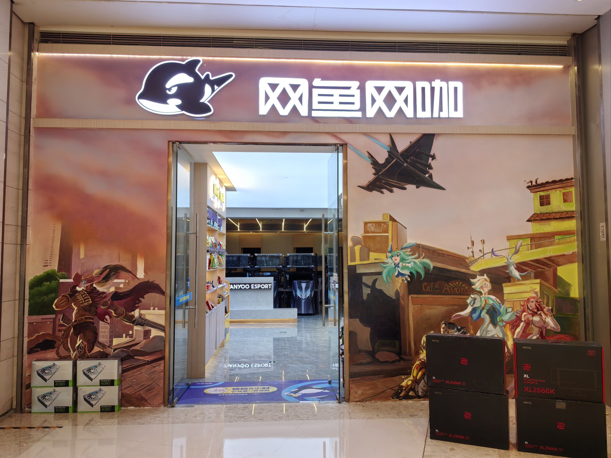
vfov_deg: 51.4
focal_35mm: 27
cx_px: 306
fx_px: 477
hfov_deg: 65.3
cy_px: 229
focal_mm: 5.72
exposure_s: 1/101
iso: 50
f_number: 2
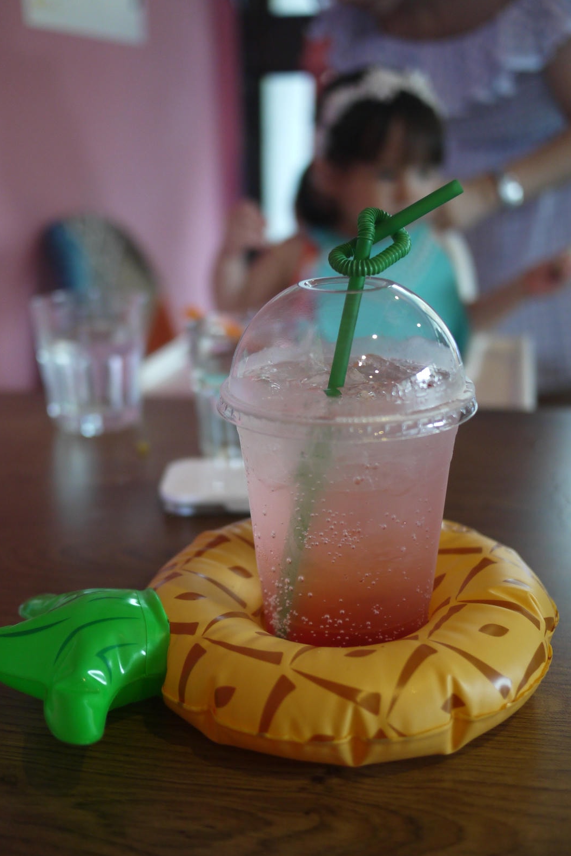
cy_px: 431
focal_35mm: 42
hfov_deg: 31.9
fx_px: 999
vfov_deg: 46.4
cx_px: 274
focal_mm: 20
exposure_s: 1/60
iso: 500
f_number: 1.7
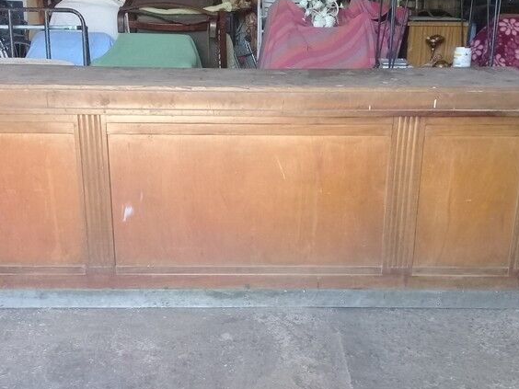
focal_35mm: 44
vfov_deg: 32.8
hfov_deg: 42.9
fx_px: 660
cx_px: 250
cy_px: 214
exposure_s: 1/33
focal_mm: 3.3
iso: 160
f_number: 2.2
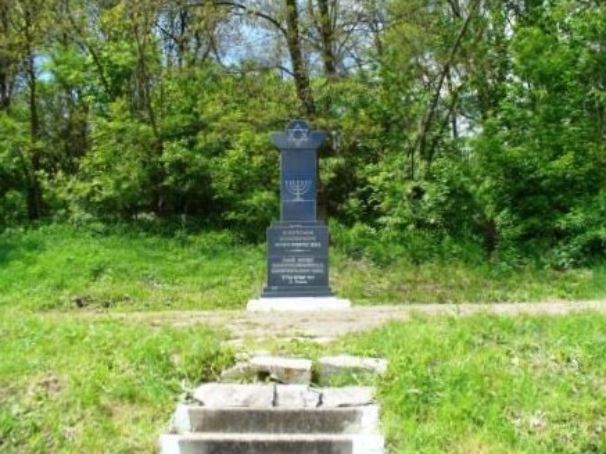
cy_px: 227
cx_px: 303
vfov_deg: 38.6
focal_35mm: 37
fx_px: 647
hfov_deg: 50.2
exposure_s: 1/160
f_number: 5.6
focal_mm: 6.1
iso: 80
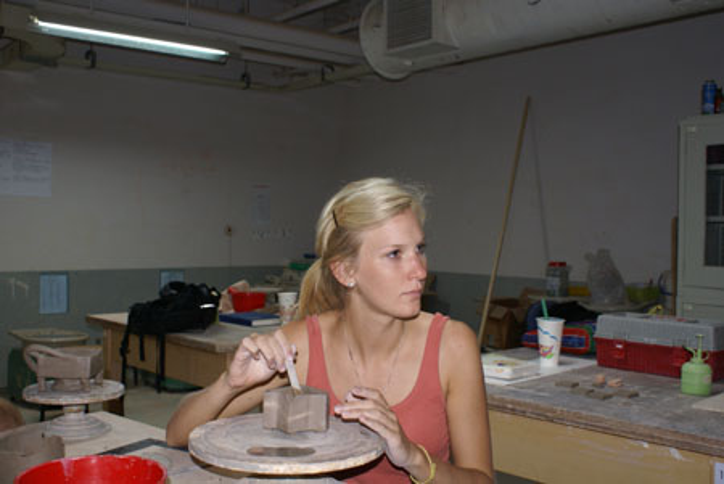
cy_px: 242
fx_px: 785
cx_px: 362
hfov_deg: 49.5
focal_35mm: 39
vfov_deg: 34.3
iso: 400
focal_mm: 26
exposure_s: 1/60
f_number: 5.6
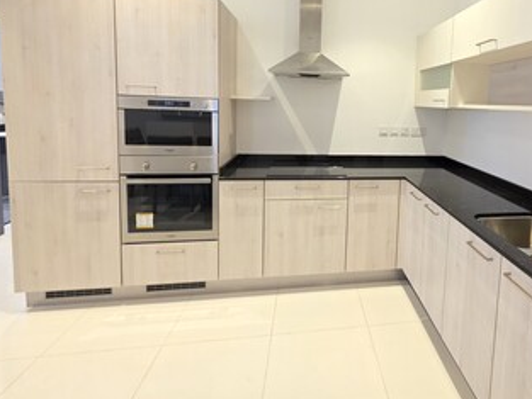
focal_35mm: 19
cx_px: 366
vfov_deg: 67.1
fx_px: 292
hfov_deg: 81.0
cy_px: 137
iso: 500
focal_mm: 2.2
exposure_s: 1/60
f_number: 1.9
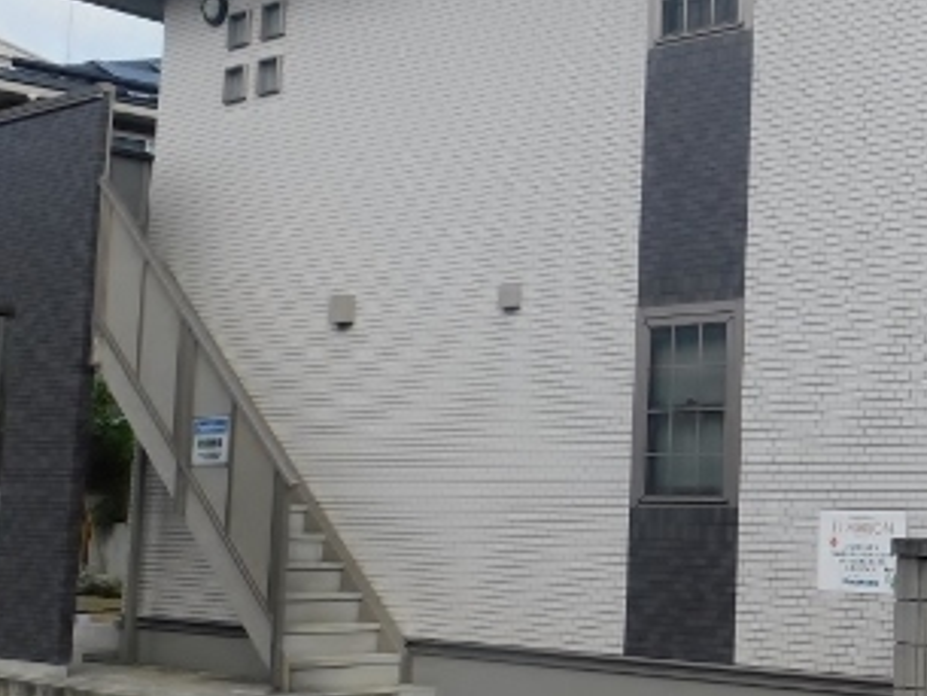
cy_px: 316
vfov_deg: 23.3
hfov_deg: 29.3
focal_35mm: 63
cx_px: 857
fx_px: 1688
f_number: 3.2
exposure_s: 1/800
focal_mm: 5.3
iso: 125
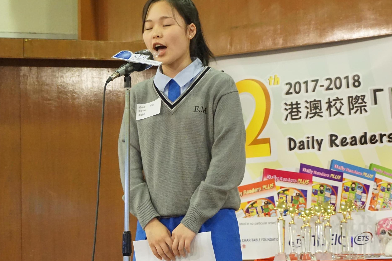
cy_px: 153
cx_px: 164
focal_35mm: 108
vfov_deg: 12.7
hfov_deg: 18.9
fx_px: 1176
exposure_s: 1/80
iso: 3200
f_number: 5.6
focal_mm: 46
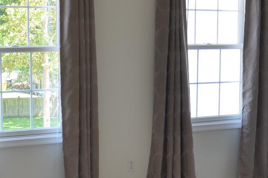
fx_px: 669
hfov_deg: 22.6
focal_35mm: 90
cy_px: 111
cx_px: 104
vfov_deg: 15.1
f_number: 3.5
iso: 360
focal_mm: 18
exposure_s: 1/125
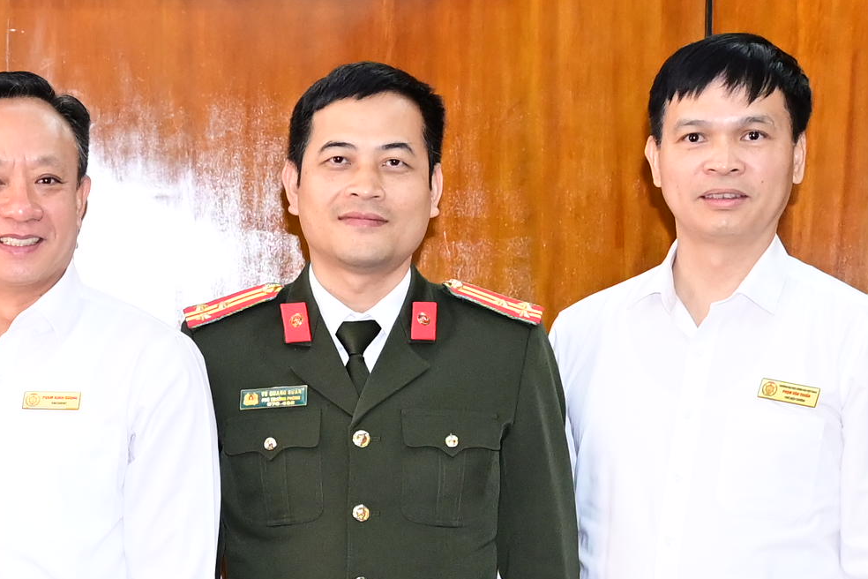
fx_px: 3383
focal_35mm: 140
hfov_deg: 14.2
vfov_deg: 9.7
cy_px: 560
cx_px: -143
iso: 2000
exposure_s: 1/160
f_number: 4
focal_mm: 30.5
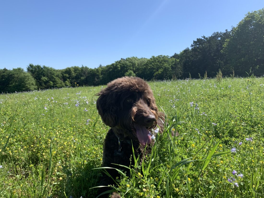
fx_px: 198
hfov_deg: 67.3
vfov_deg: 53.1
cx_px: 132
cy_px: 99
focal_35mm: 26
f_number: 1.8
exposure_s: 1/1845
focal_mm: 4.25
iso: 25
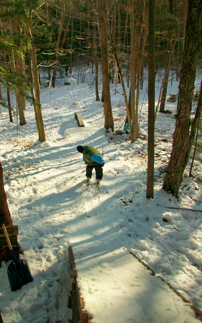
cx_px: 83
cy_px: 162
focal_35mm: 34
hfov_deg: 37.2
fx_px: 299
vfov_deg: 56.7
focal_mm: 5.7
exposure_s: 1/400
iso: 64
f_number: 2.8
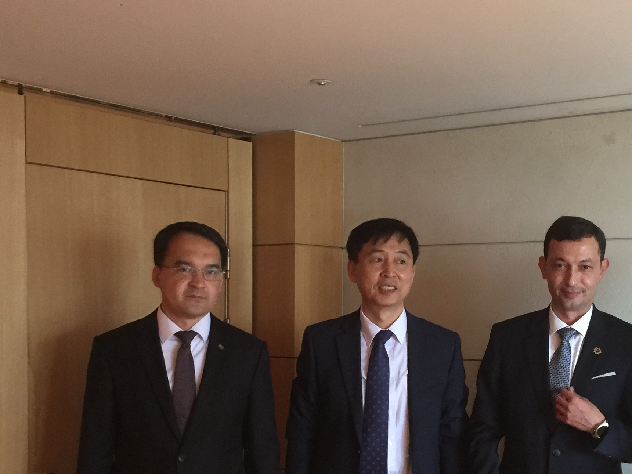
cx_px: 423
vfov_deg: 26.2
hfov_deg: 34.6
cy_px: 355
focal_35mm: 55
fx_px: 1004
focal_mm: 4.15
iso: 125
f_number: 2.2
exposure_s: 1/15
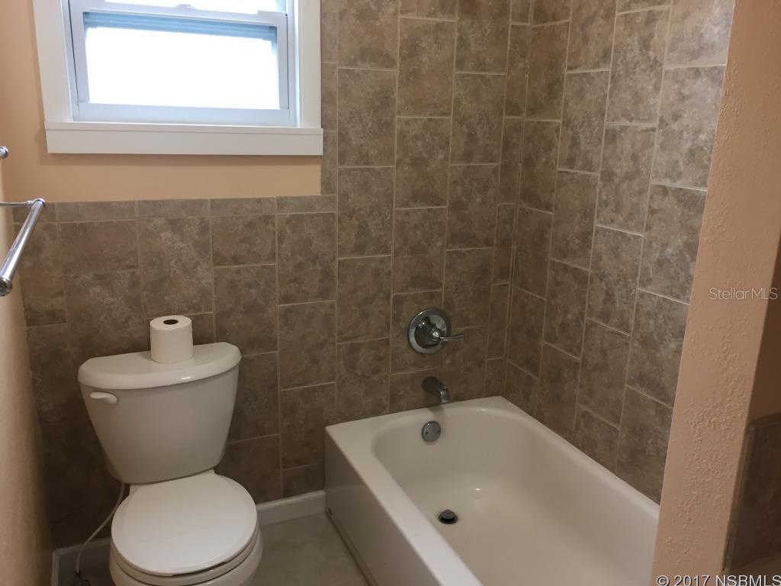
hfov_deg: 61.7
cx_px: 390
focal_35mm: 29
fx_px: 654
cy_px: 293
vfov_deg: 48.2
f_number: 2.2
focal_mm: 4.15
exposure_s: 1/30
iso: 32
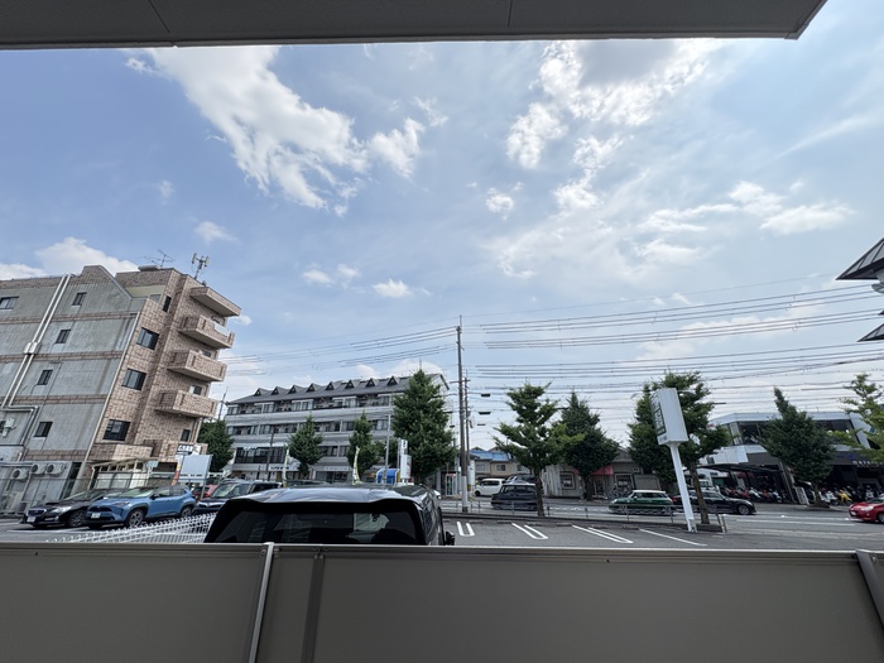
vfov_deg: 85.7
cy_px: 332
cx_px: 442
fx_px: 358
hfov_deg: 102.1
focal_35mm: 14
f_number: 2.2
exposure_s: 1/1063
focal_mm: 2.22
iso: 40
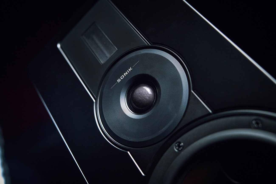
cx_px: 138
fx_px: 322
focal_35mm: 42
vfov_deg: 31.9
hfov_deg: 46.4
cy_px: 92
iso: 1600
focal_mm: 42
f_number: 2.8
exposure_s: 1/80
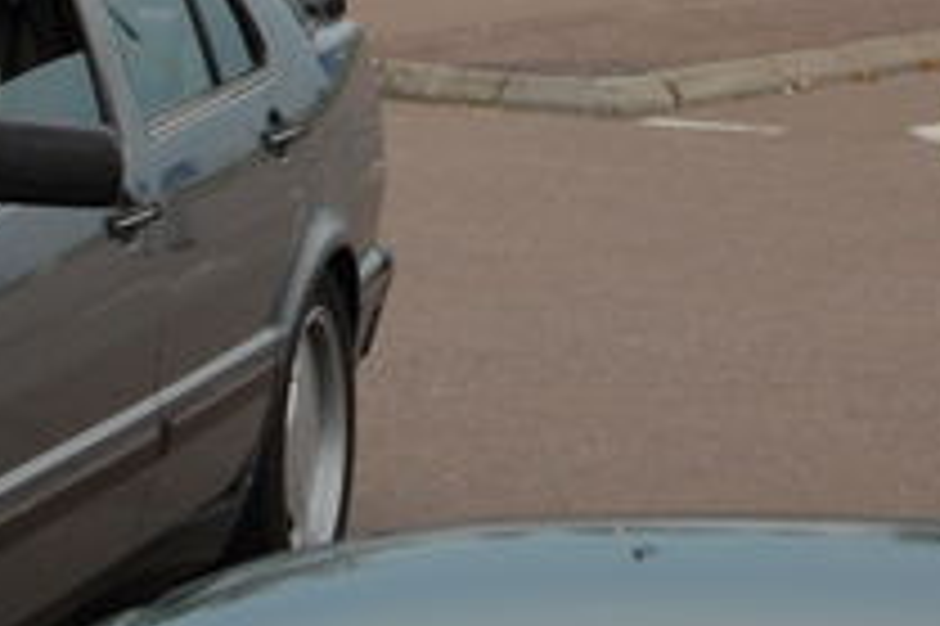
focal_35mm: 253
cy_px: -27
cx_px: 252
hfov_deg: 8.2
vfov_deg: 5.4
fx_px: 6588
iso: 320
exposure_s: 1/125
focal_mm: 55
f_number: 5.6
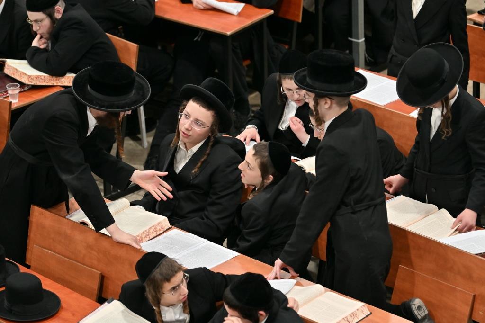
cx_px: 242
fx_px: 2828
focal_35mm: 210
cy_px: 162
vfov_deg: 6.5
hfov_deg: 9.8
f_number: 2.8
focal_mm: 140
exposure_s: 1/125
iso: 250
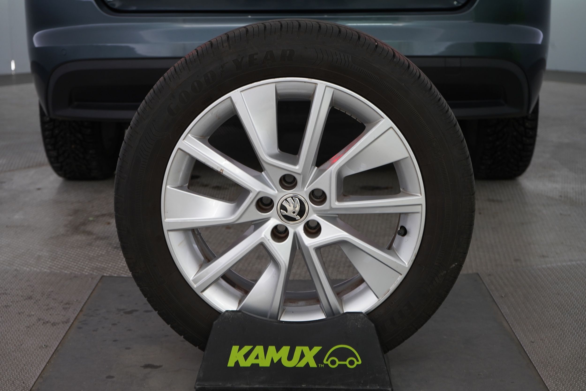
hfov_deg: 35.6
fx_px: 912
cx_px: 293
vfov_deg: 24.2
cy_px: 196
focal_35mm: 56
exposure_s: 1/25
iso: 800
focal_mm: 56
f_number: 6.3
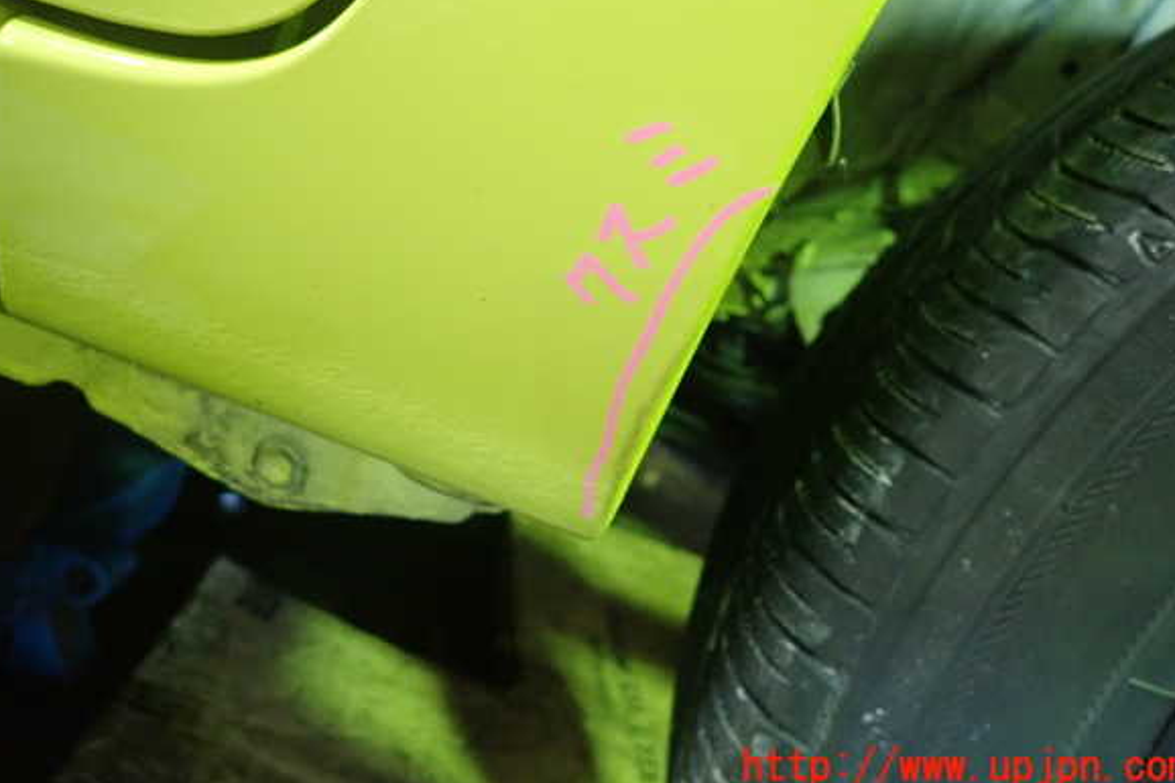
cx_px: 592
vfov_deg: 47.8
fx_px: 881
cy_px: 336
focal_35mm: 27
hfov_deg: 67.4
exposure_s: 1/30
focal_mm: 4.5
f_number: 2
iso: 800
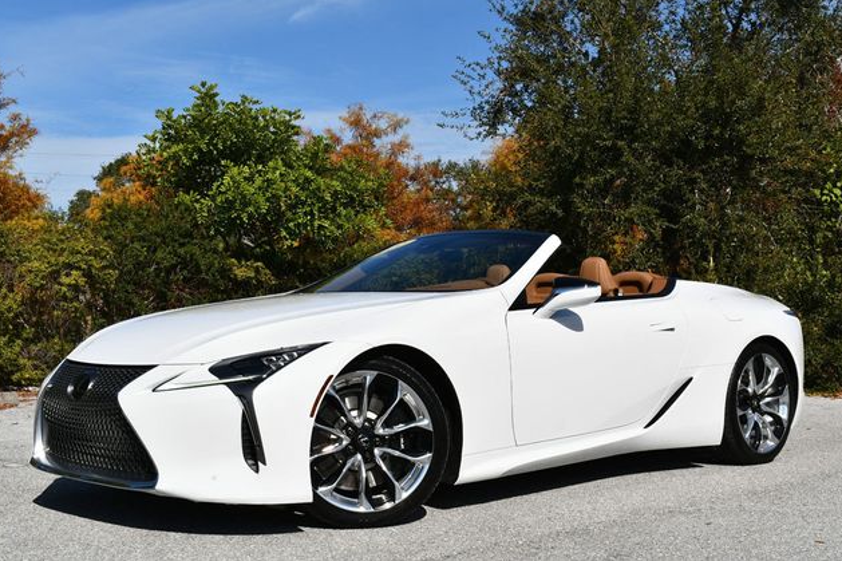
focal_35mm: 53
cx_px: 423
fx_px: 1239
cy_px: 276
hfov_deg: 37.5
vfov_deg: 25.5
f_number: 10
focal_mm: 26
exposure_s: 1/400
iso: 100
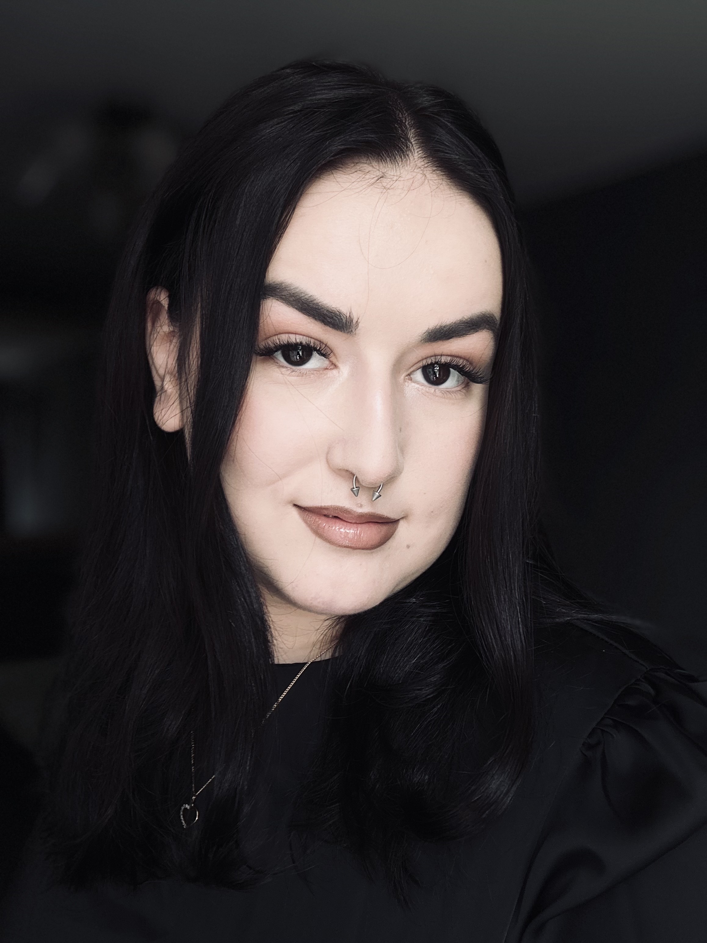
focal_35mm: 30
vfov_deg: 60.0
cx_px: 354
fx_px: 817
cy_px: 472
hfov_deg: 46.8
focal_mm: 2.69
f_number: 1.9
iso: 20
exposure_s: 1/121
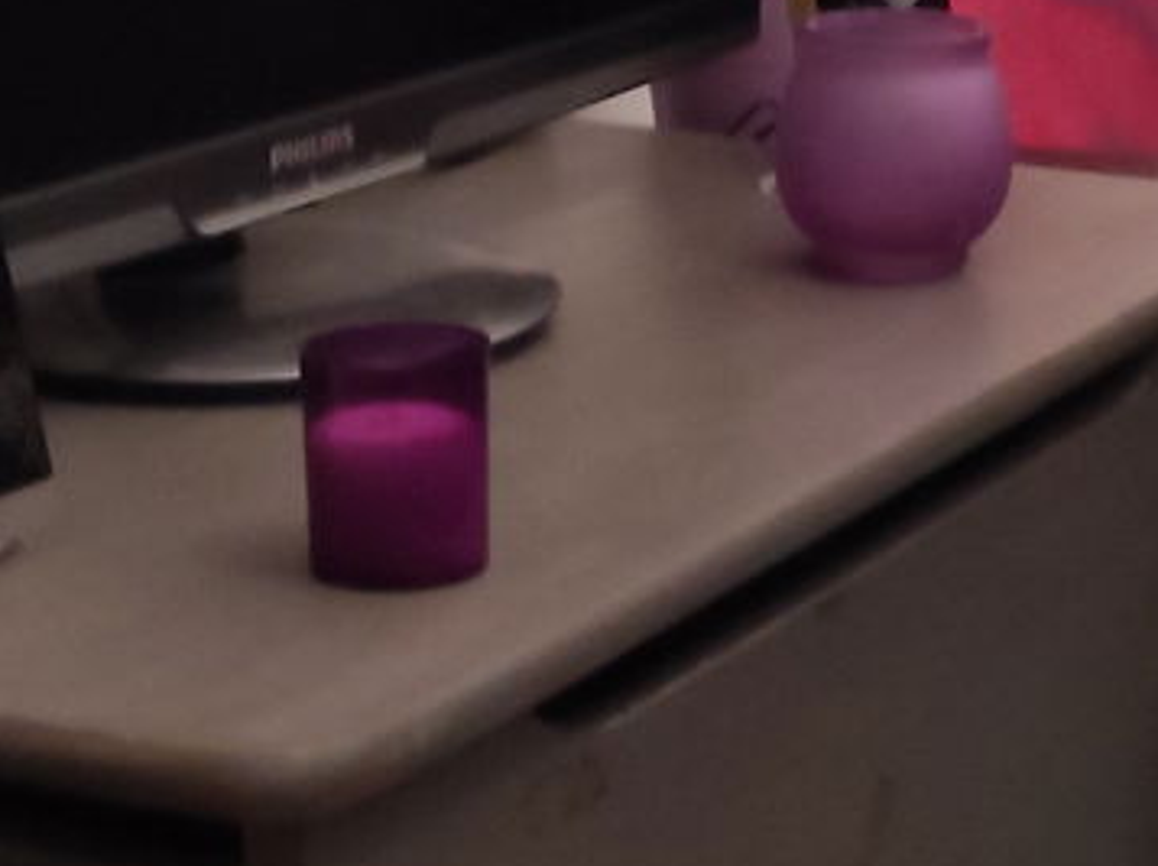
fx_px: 3743
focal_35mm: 112
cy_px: 391
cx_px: 775
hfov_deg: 17.5
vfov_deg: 13.2
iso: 2901
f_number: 1.89
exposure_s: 1/17
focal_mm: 5.43
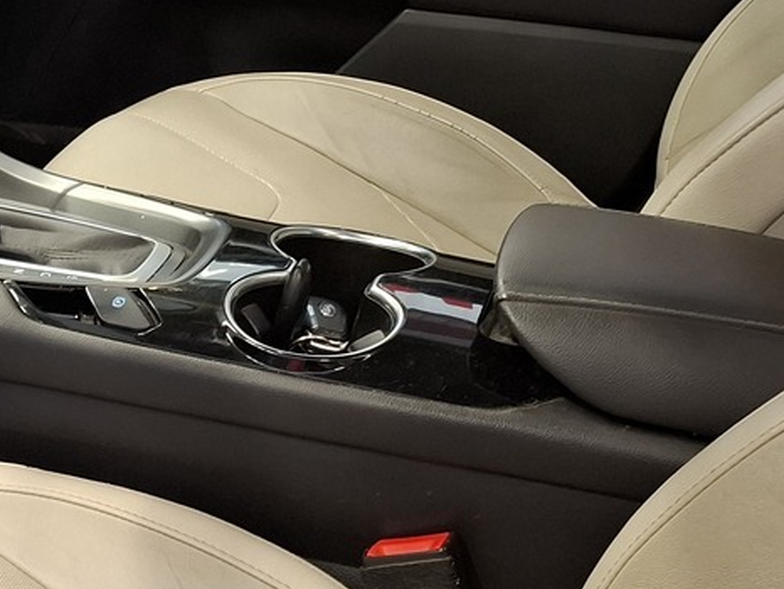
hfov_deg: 24.2
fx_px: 1609
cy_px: 769
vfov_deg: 19.2
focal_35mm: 71
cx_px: -222
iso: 320
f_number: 1.8
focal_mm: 5.54
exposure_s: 1/33
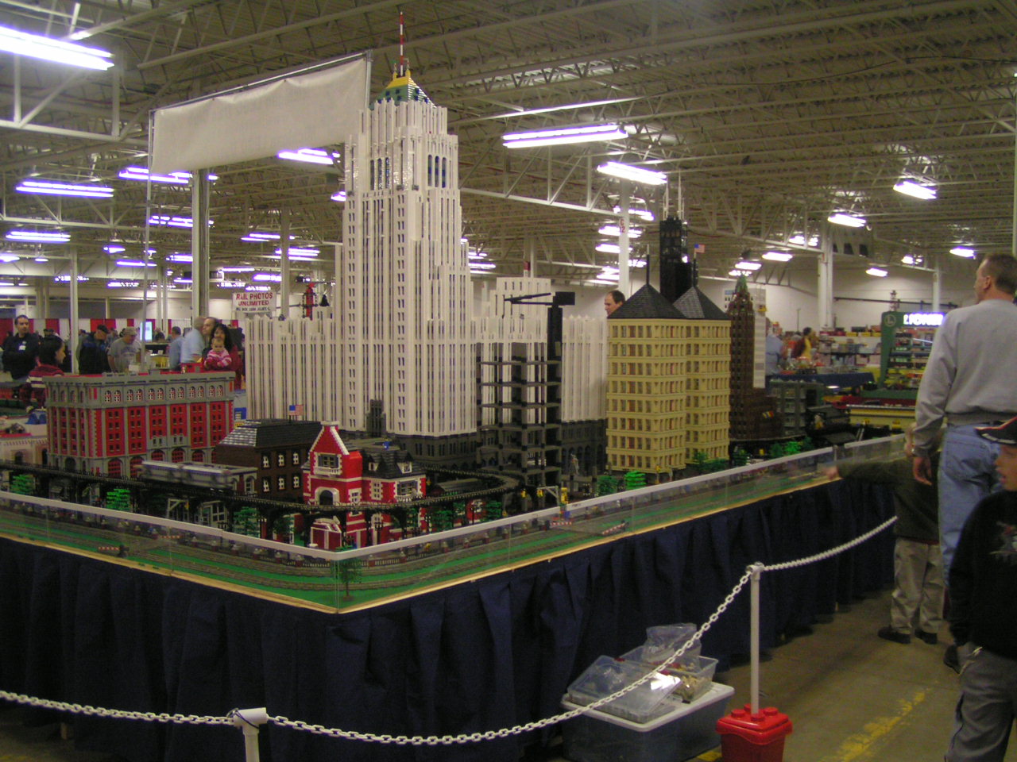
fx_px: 1116
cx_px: 508
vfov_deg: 37.7
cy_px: 381
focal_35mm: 38
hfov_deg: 49.0
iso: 200
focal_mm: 5.8
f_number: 2.8
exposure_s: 1/30
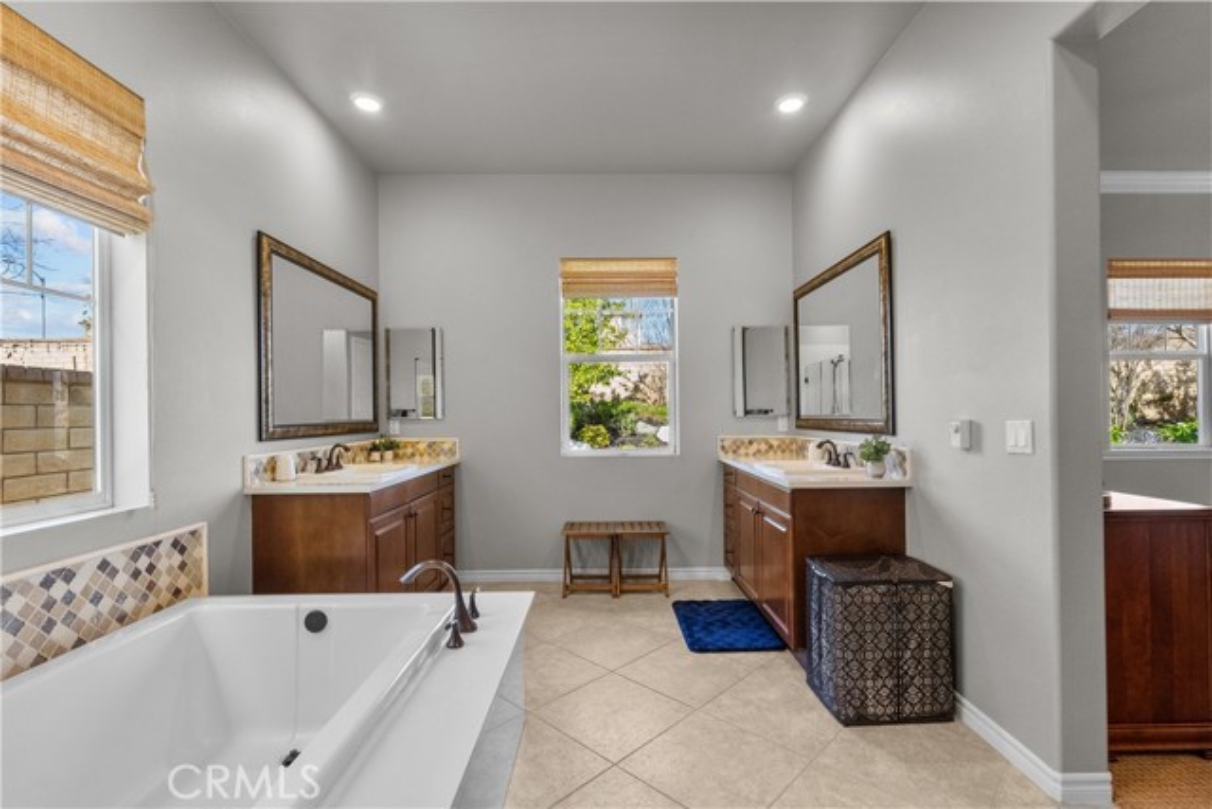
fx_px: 539
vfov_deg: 73.8
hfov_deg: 96.7
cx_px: 606
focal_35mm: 16
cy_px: 404
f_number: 8
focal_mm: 16
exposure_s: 1/30
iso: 2000
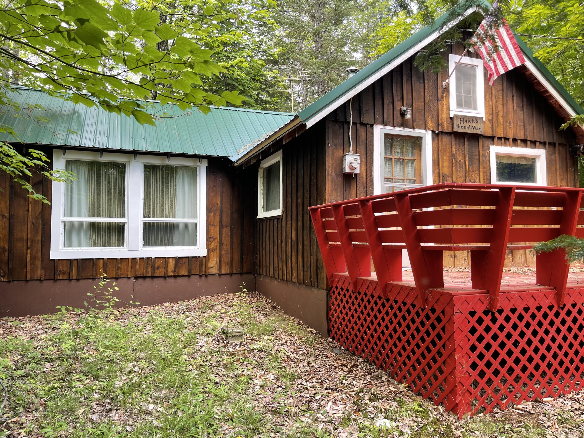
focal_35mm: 26
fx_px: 439
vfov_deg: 53.1
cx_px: 292
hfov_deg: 67.3
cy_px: 219
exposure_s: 1/136
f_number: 1.6
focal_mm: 5.1
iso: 32
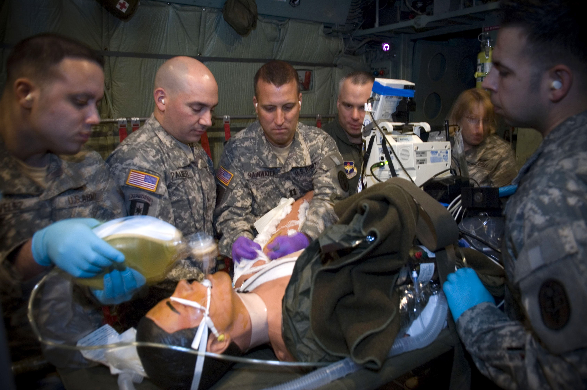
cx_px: 294
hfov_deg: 70.5
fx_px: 415
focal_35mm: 26
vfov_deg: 50.3
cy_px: 195
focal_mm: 17
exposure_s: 1/3
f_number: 2.8
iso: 400
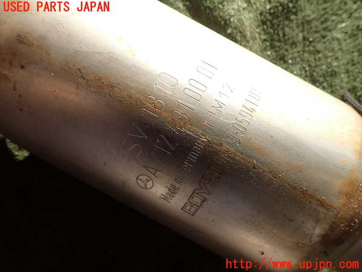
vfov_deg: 54.9
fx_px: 261
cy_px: 136
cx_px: 181
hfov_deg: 69.4
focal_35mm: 25
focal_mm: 4.5
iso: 100
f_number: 2.8
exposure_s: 1/250
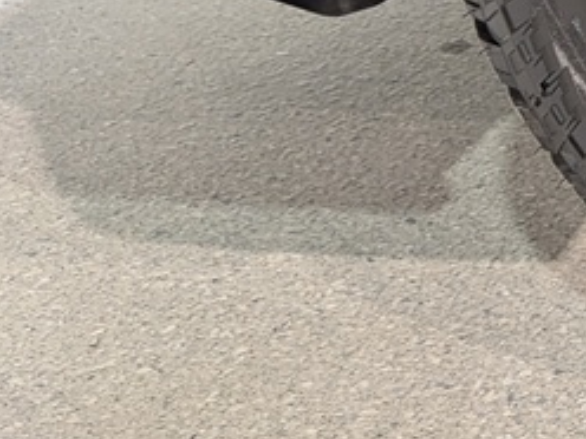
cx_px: 1158
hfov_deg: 15.8
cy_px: -217
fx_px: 1676
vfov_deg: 14.0
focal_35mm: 99
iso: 29
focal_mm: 4.53
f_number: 1.7
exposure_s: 1/169
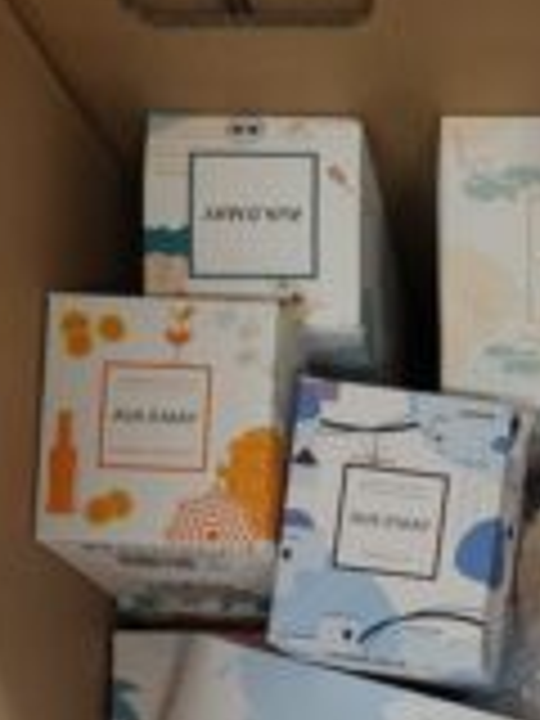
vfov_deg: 26.5
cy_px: 864
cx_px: 576
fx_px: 1352
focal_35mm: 65
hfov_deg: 21.6
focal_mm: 5.4
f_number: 1.8
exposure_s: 1/100
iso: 320
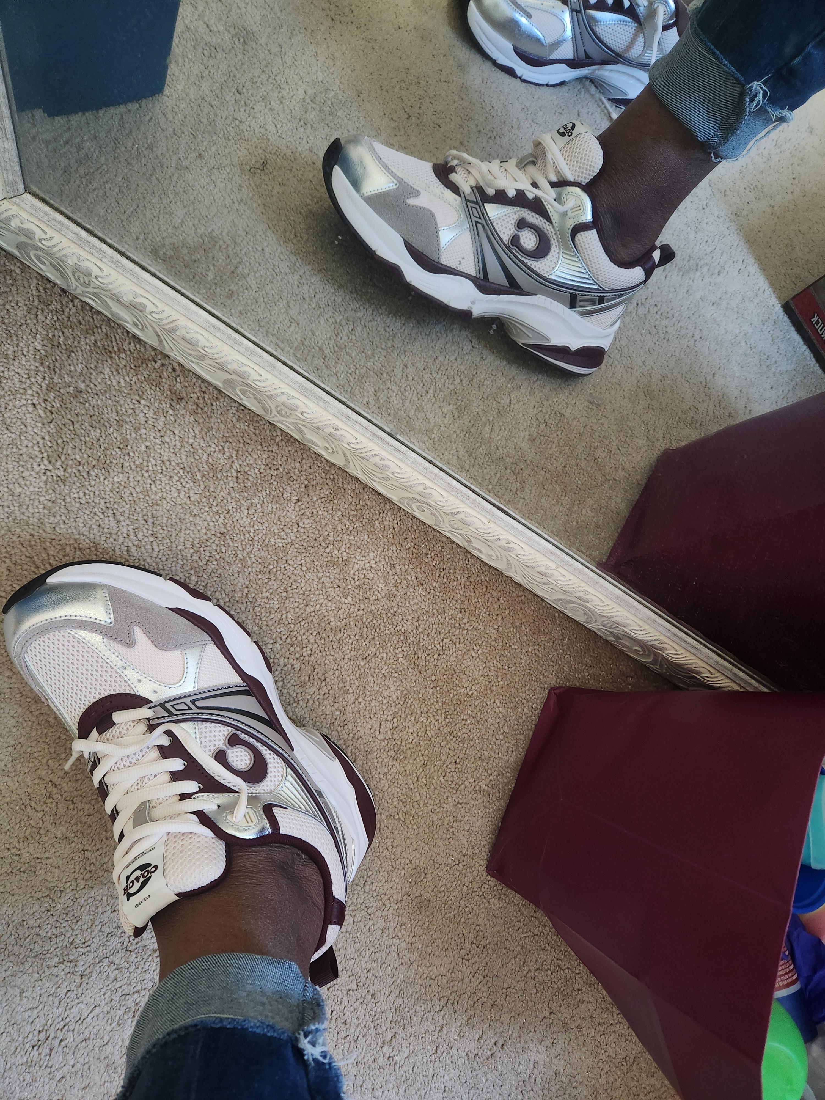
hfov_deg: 58.9
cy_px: 550
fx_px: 731
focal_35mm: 23
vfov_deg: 73.9
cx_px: 412
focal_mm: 5.4
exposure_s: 1/24
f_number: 1.8
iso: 500
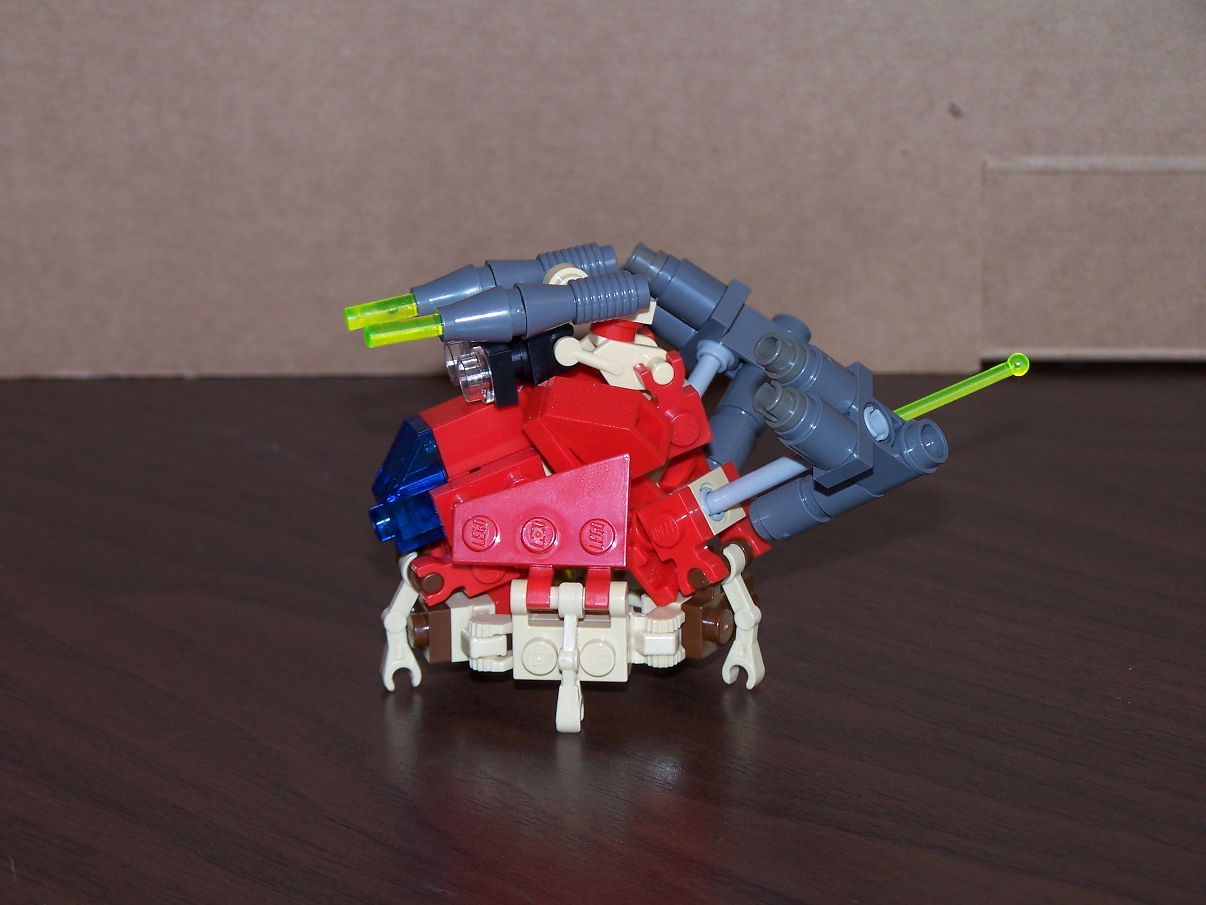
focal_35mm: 105
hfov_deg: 18.7
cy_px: 452
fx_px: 3658
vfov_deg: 14.1
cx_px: 603
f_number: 3.2
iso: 80
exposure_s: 1/100
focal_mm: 17.5
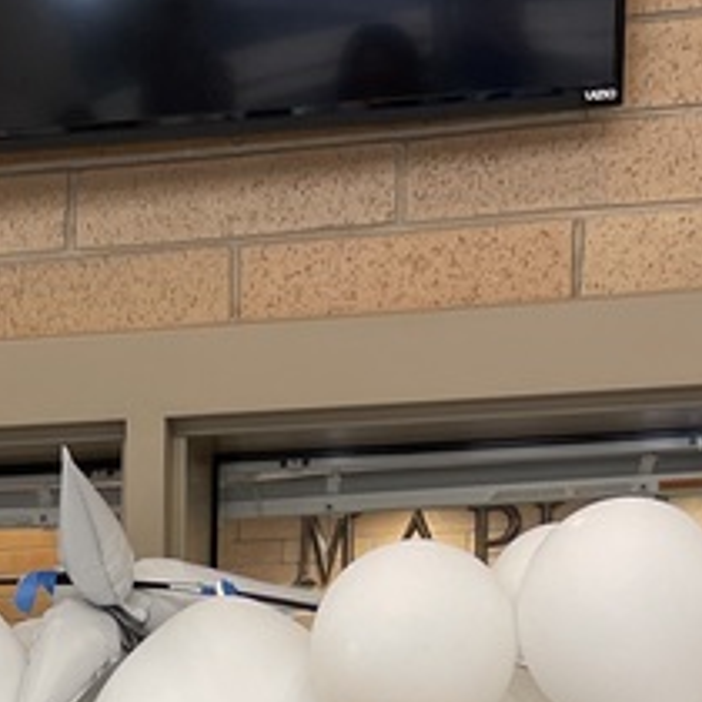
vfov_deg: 13.9
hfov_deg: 15.8
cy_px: 1361
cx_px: 17
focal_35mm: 108
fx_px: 2478
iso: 80
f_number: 1.6
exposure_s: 1/120
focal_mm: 5.1
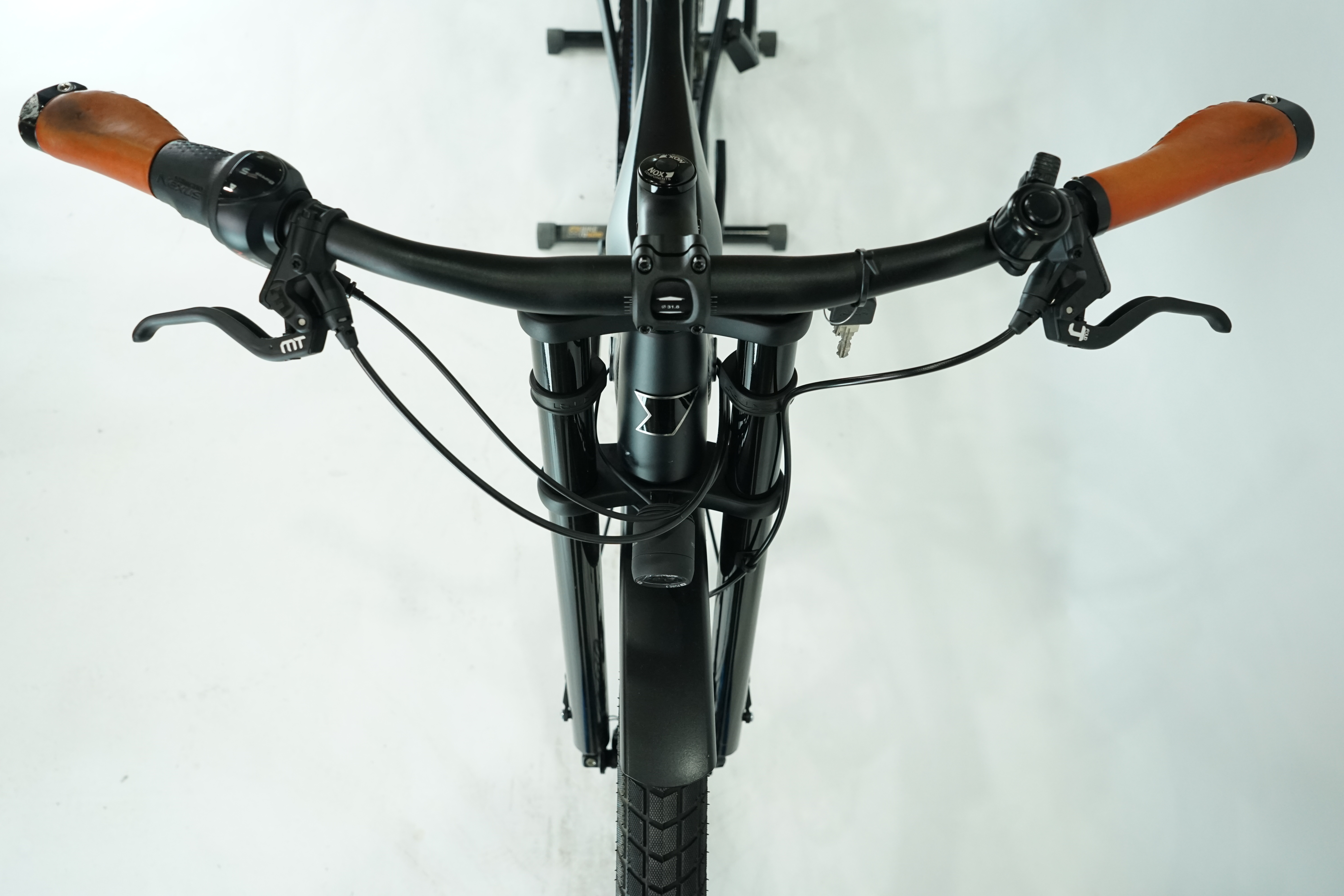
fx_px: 1045
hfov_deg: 65.5
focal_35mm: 28
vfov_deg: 46.4
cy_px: 448
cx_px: 672
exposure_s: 1/200
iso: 1600
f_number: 5.6
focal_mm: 28
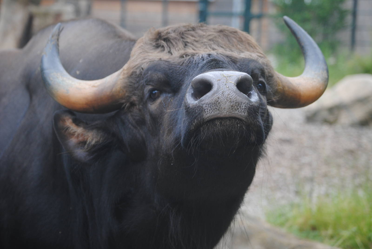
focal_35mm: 117
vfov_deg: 11.7
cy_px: 124
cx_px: 186
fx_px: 1210
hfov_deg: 17.5
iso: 200
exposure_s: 1/125
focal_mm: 78
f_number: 4.5
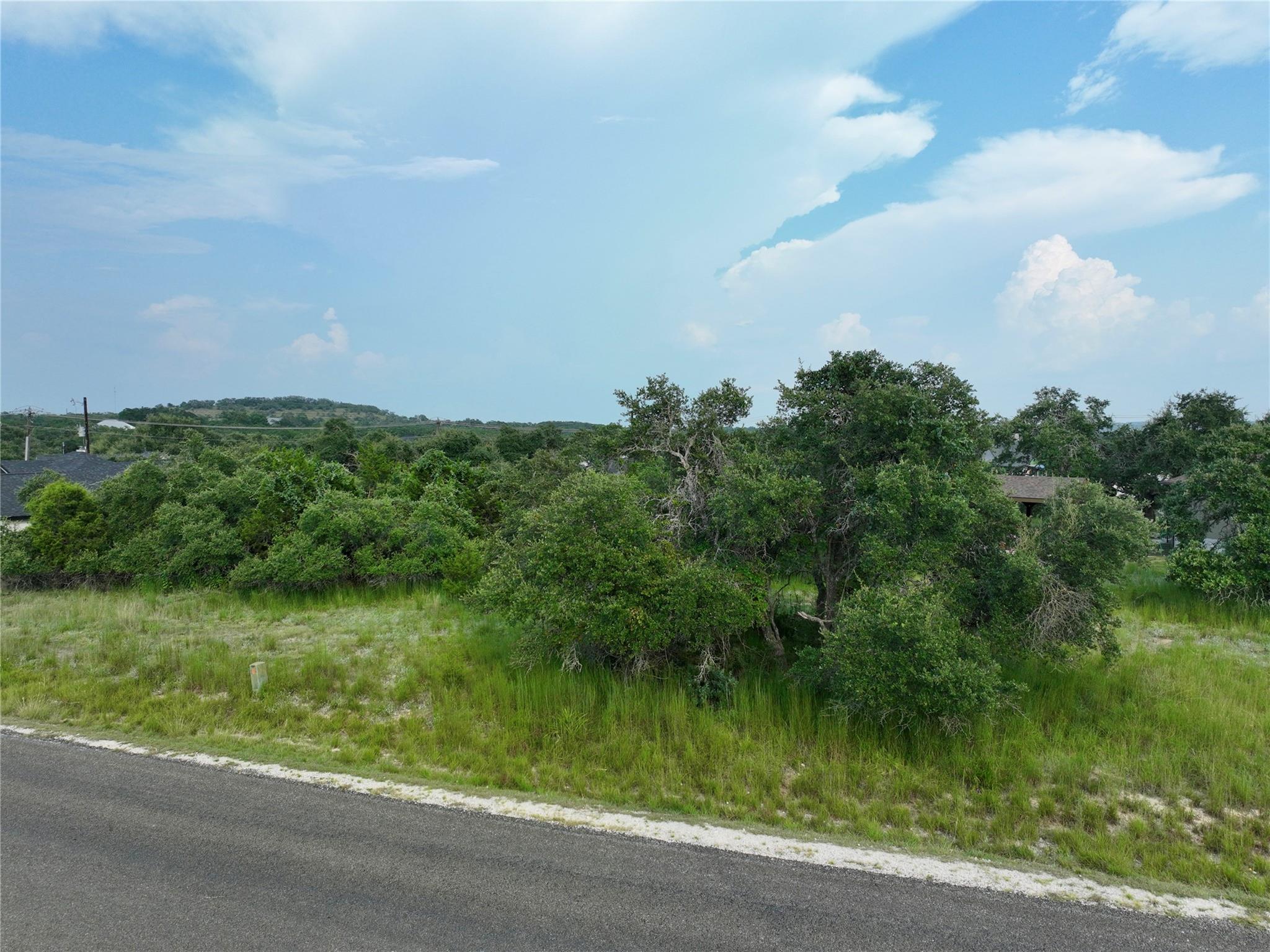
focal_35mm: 24
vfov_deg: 56.8
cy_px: 476
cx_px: 635
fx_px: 880
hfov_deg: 71.6
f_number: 2.8
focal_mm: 12.29
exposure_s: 1/1250
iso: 140
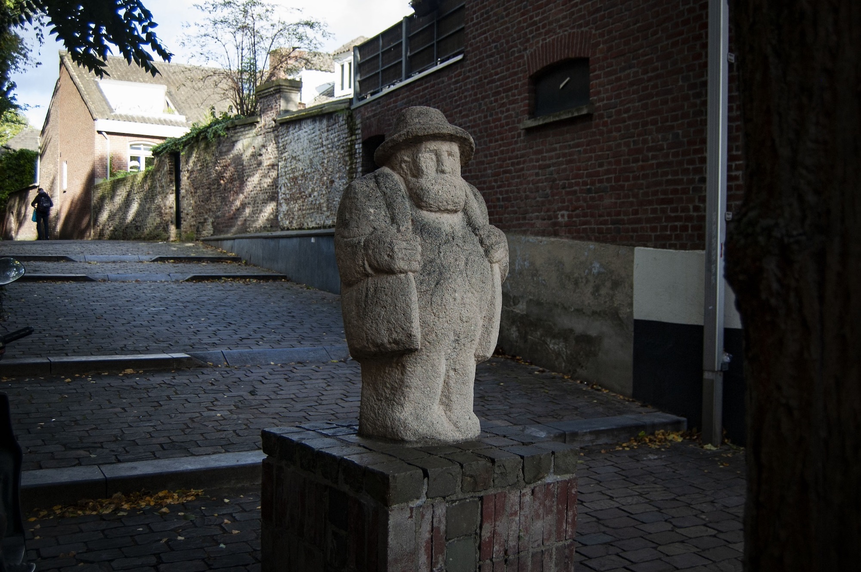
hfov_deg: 49.6
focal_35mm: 39
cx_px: 430
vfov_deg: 34.1
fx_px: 932
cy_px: 286
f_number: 4
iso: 400
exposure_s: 1/640
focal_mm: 26
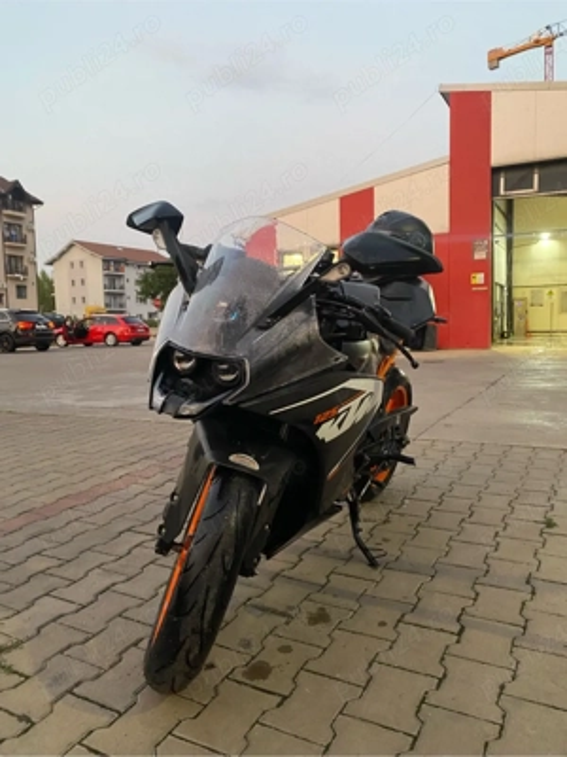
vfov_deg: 67.3
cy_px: 378
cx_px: 284
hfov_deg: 53.1
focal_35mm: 26
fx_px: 568
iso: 320
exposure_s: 1/50
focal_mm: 4.25
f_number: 1.8
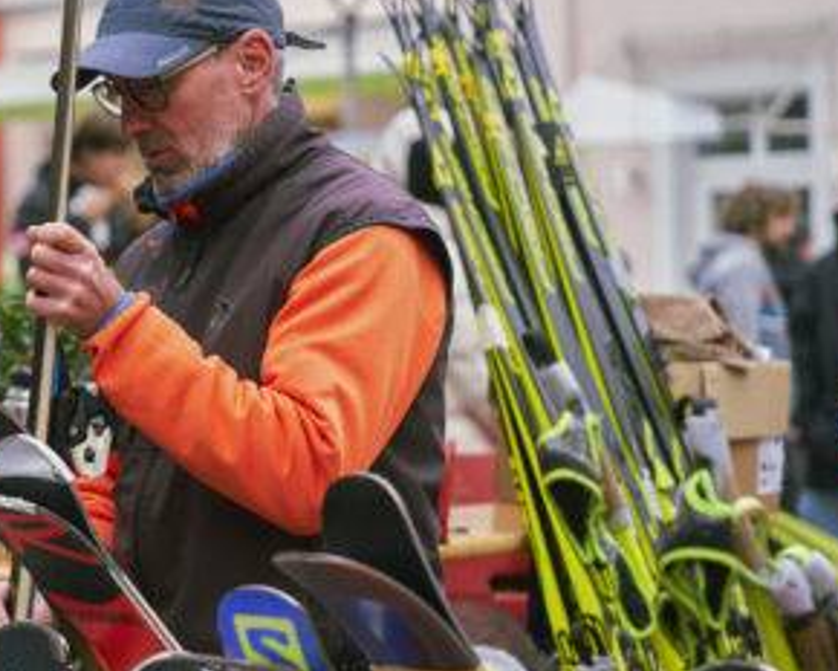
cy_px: 307
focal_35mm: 174
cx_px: -228
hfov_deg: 10.9
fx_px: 4315
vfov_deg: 8.9
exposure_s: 1/250
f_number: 3.2
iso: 320
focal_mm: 70
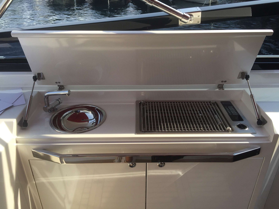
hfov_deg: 61.7
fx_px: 234
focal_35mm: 29
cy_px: 104
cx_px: 140
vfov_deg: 48.2
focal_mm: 4.15
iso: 32
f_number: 2.2
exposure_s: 1/860
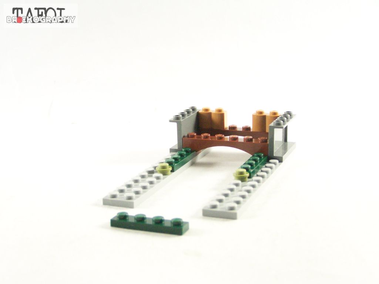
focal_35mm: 67
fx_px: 734
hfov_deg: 29.0
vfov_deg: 21.9
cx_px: 190
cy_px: 142
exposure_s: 1/60
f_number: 3.2
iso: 400
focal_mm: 11.1
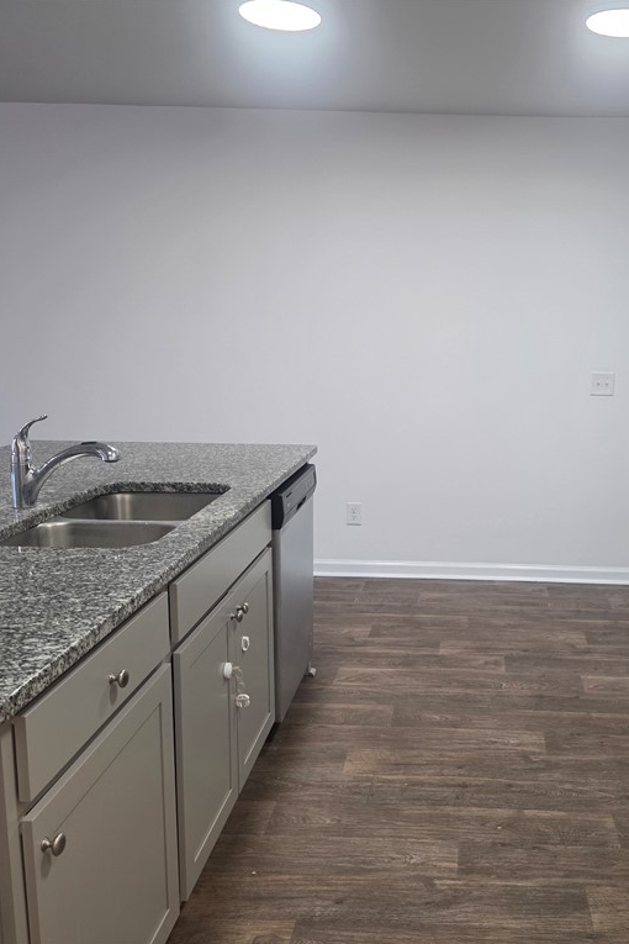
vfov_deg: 58.7
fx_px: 839
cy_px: 471
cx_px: 460
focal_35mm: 32
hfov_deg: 40.1
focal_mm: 6.3
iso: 320
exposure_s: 1/120
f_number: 1.7
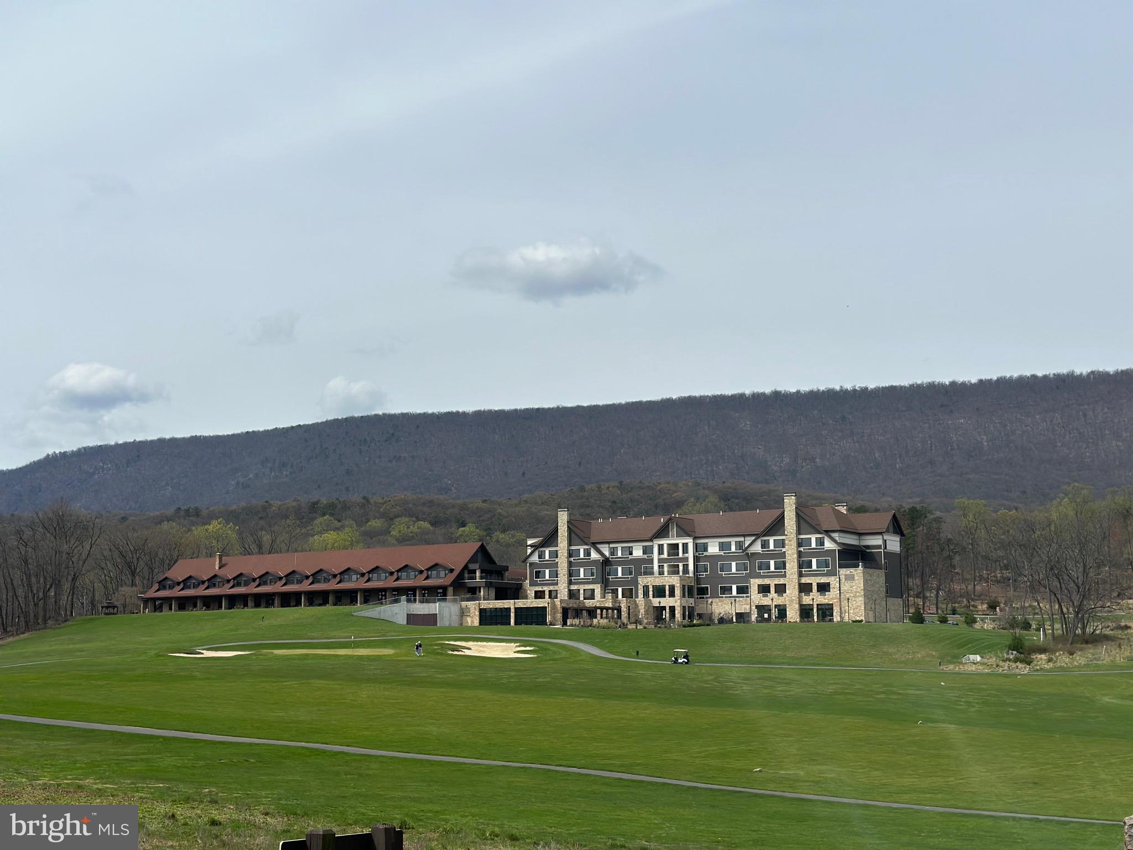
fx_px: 1571
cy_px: 425
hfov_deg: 39.7
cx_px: 566
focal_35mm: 48
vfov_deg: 30.3
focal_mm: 6.86
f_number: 1.78
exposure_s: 1/12048
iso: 100
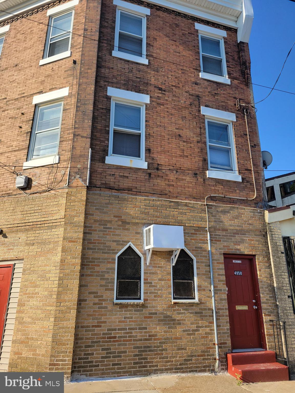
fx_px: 295
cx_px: 148
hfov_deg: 53.1
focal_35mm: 26
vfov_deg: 67.3
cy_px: 196
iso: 40
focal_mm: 5.4
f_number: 1.8
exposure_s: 1/1145
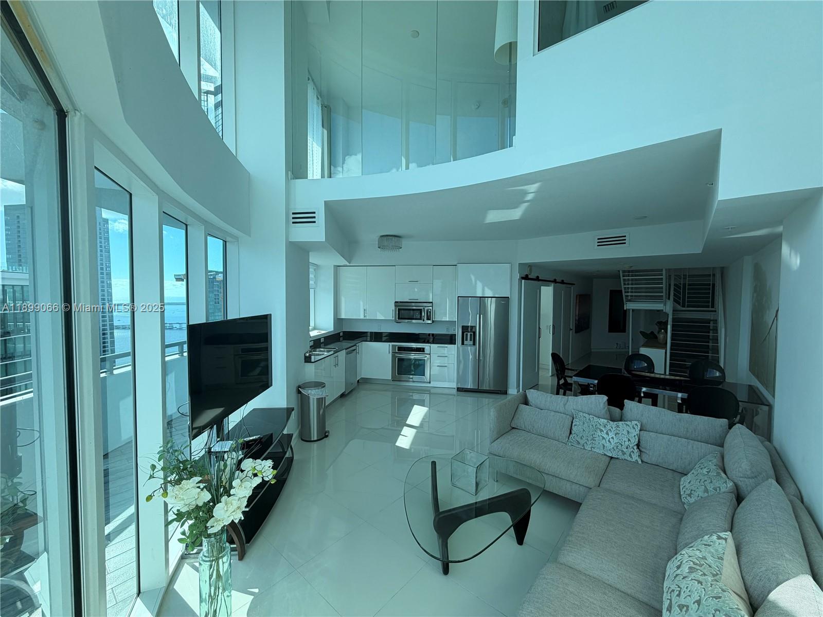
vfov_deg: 85.7
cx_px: 412
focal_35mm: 14
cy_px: 308
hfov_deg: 102.1
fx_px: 333
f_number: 2.2
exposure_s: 1/502
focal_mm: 2.22
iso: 64
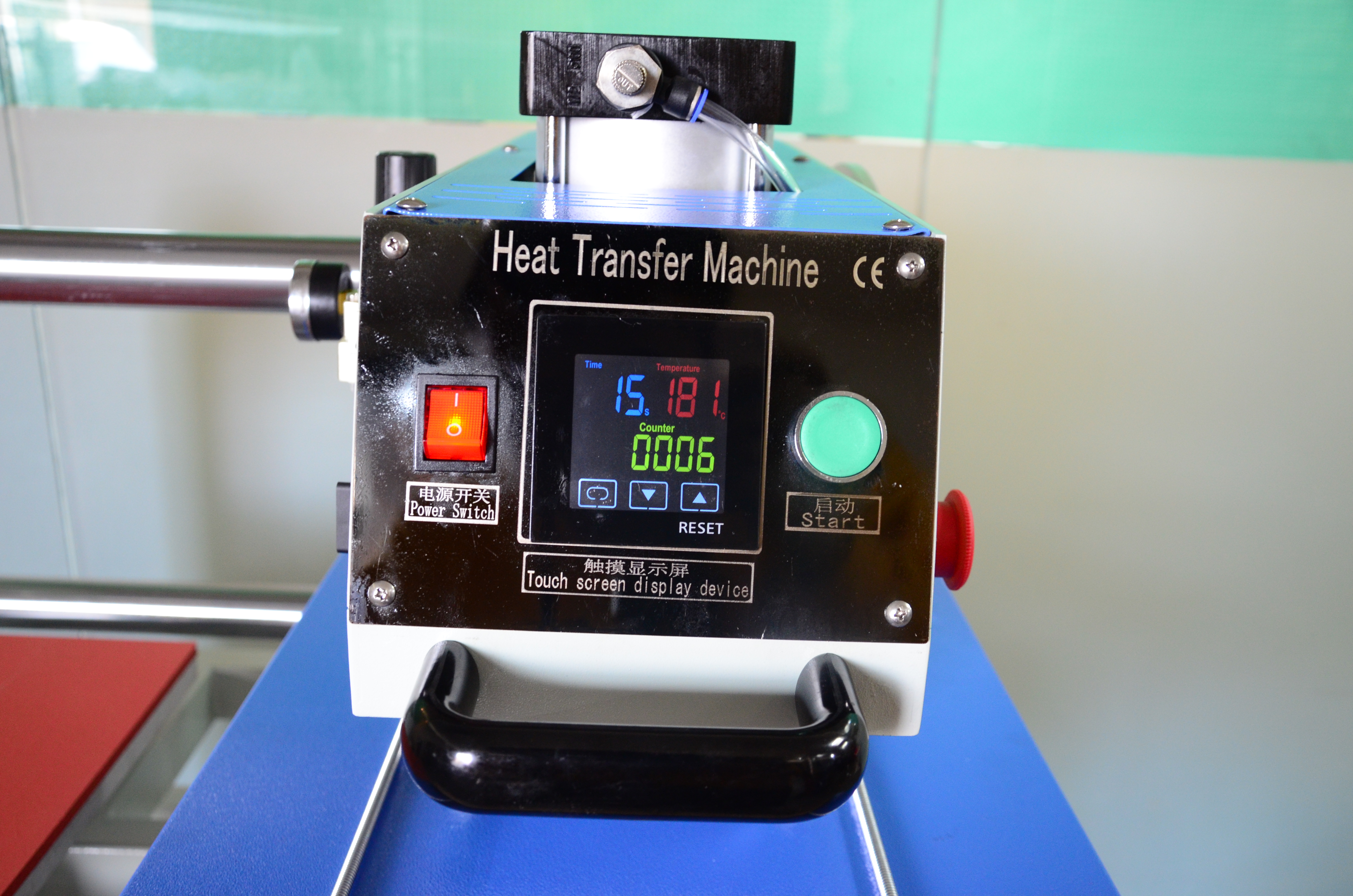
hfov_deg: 59.6
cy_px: 448
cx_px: 676
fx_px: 1181
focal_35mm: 32
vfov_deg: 41.5
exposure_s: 1/25
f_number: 4.5
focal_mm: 21
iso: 1000
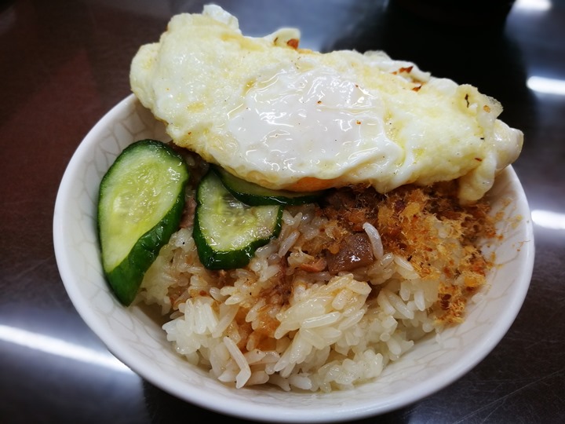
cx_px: 282
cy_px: 212
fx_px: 441
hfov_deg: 65.3
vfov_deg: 51.4
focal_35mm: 27
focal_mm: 4.5
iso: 160
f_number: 4
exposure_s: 1/30
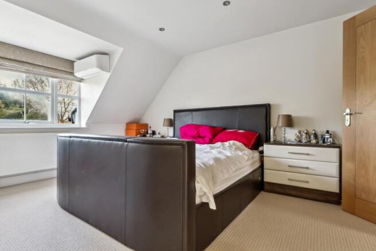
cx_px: 188
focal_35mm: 18
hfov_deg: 91.6
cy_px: 126
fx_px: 183
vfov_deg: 68.9
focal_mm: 17.5
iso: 500
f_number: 9
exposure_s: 1/15
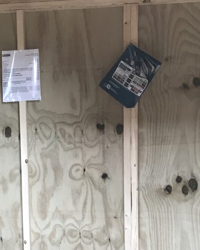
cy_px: 203
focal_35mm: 84
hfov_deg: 18.0
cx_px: 25
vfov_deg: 22.4
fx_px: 621
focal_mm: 3.99
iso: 32
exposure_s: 1/30
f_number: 1.8
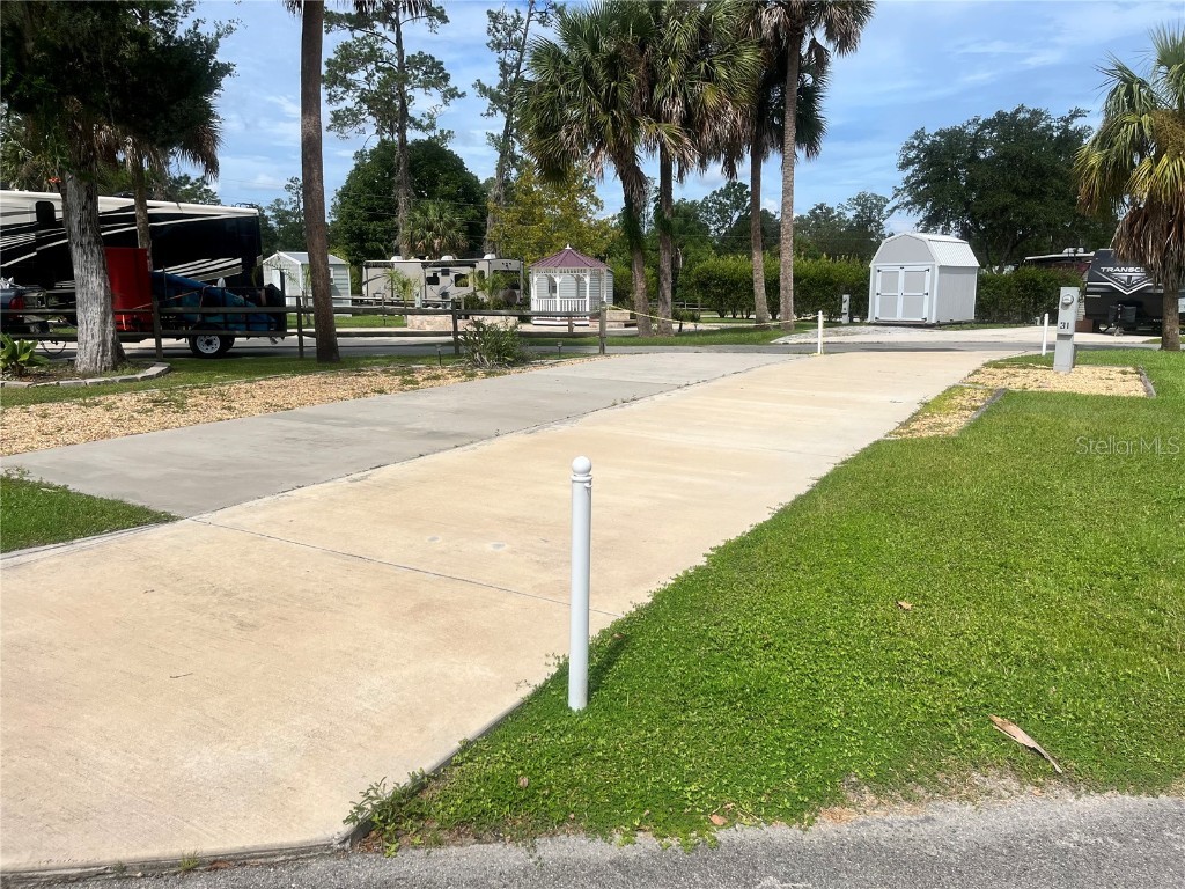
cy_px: 444
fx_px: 890
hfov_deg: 67.3
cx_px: 592
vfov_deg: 53.1
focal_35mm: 26
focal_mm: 5.1
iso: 50
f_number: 1.6
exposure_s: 1/5848
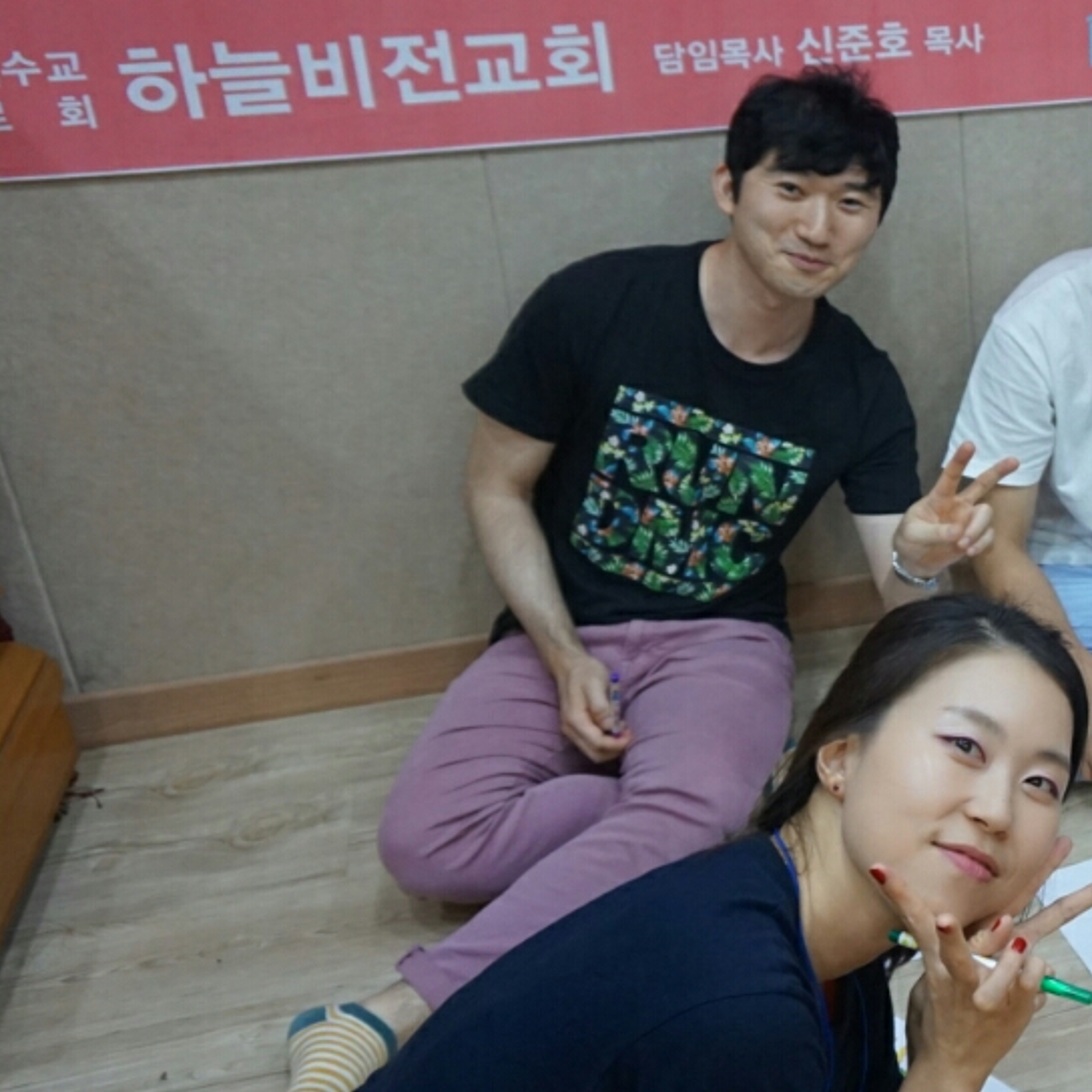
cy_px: 517
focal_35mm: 48
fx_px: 1713
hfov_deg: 31.0
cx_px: 1241
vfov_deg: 35.3
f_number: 4
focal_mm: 16
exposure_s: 1/160
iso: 1250
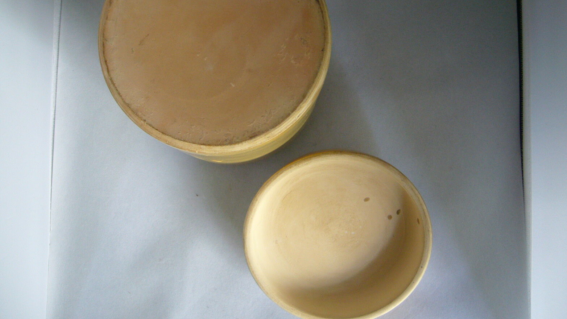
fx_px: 586
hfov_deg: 51.6
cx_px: 290
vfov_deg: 30.3
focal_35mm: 39
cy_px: 123
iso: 160
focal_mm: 5.8
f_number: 2.8
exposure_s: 1/15
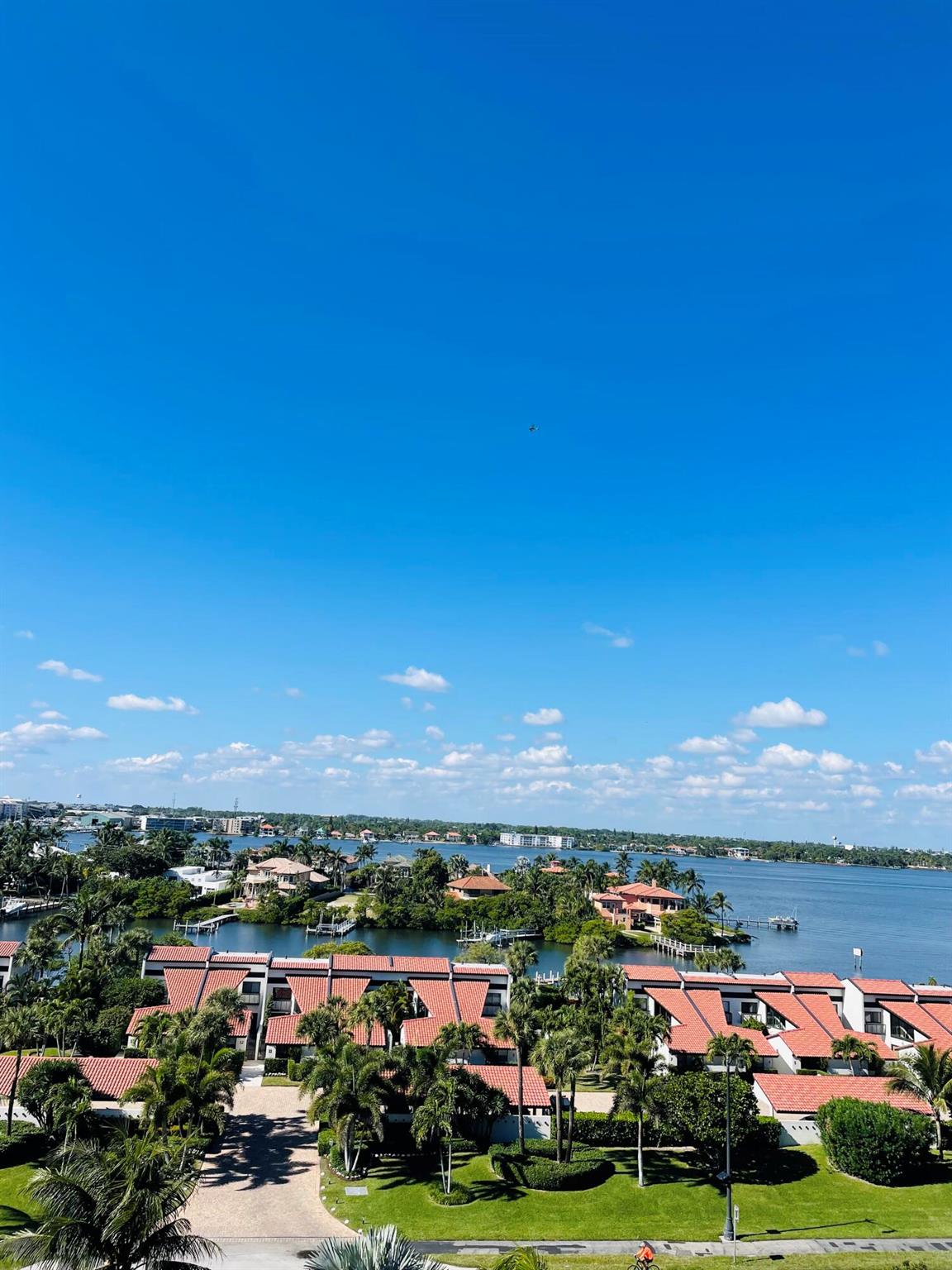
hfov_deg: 53.1
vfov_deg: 67.3
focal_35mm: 26
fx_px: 953
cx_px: 476
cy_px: 635
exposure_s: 1/4292
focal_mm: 4.2
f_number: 1.6
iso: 32
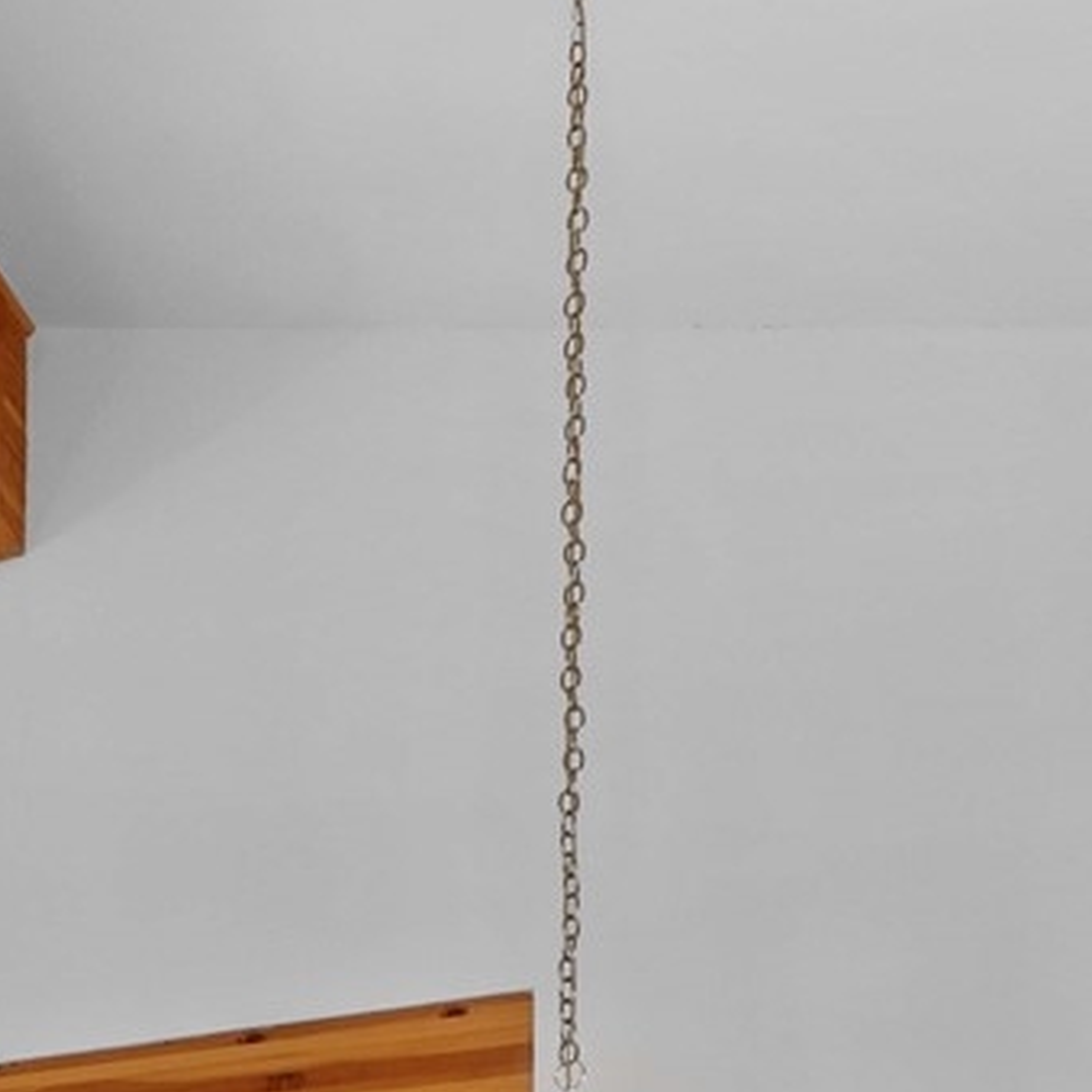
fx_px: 2427
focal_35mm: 68
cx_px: -1255
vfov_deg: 21.2
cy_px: 1661
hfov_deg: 16.7
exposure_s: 1/6
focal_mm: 16
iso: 200
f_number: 7.1
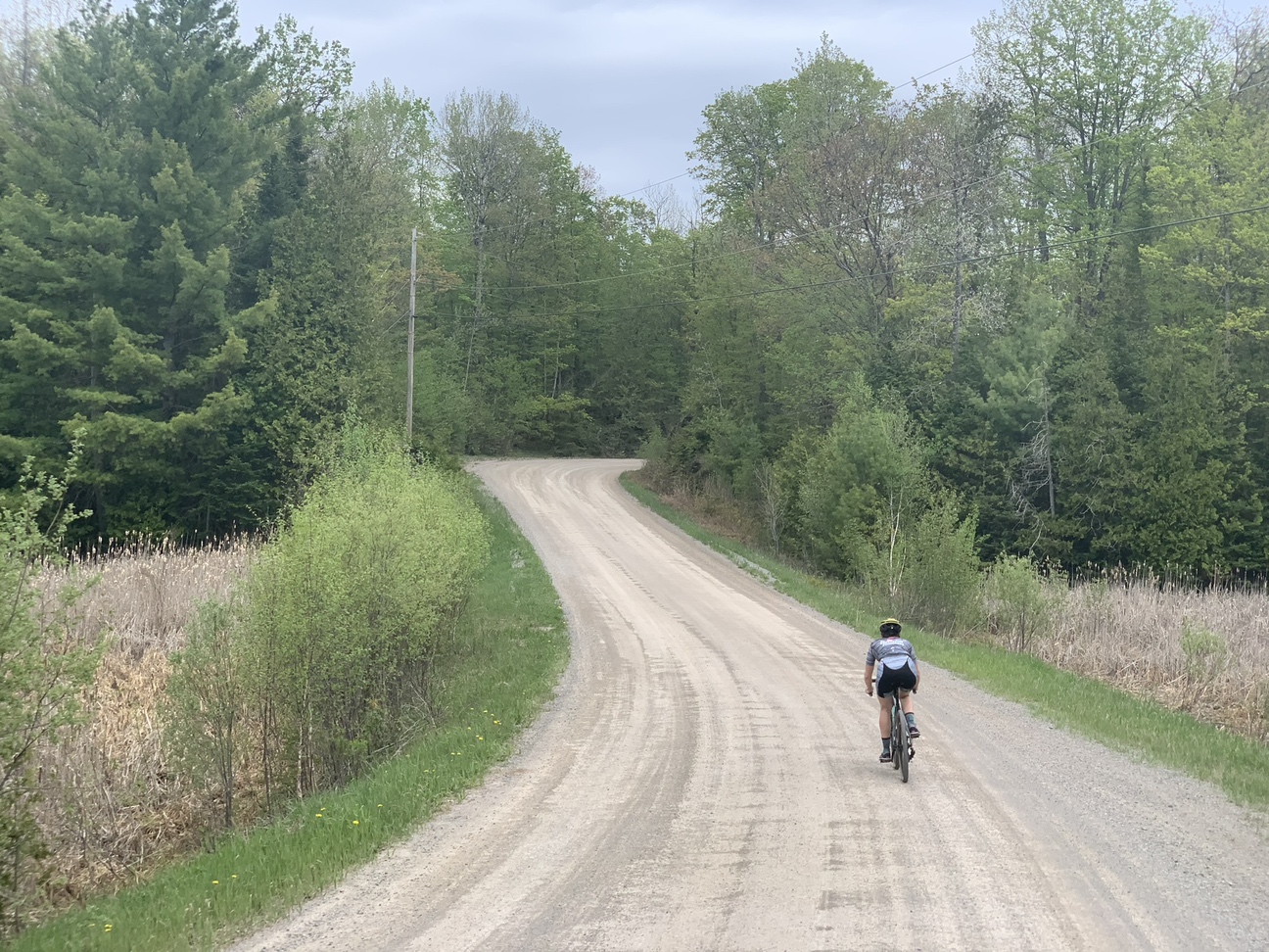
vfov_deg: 28.0
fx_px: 1906
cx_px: 634
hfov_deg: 36.8
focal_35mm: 52
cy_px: 476
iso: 16
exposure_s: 1/623
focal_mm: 6
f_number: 2.4
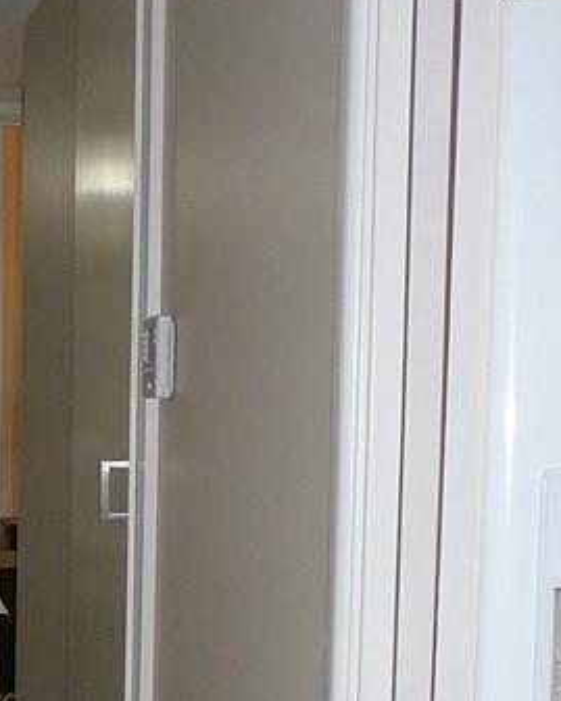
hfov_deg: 14.4
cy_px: 743
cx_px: -104
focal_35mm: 104
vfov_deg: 17.9
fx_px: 2157
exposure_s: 1/30
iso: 100
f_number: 2.8
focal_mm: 5.2
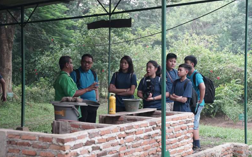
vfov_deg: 18.1
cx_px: 125
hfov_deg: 28.6
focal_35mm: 72
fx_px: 494
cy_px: 78
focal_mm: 70
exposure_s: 1/200
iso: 3200
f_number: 4
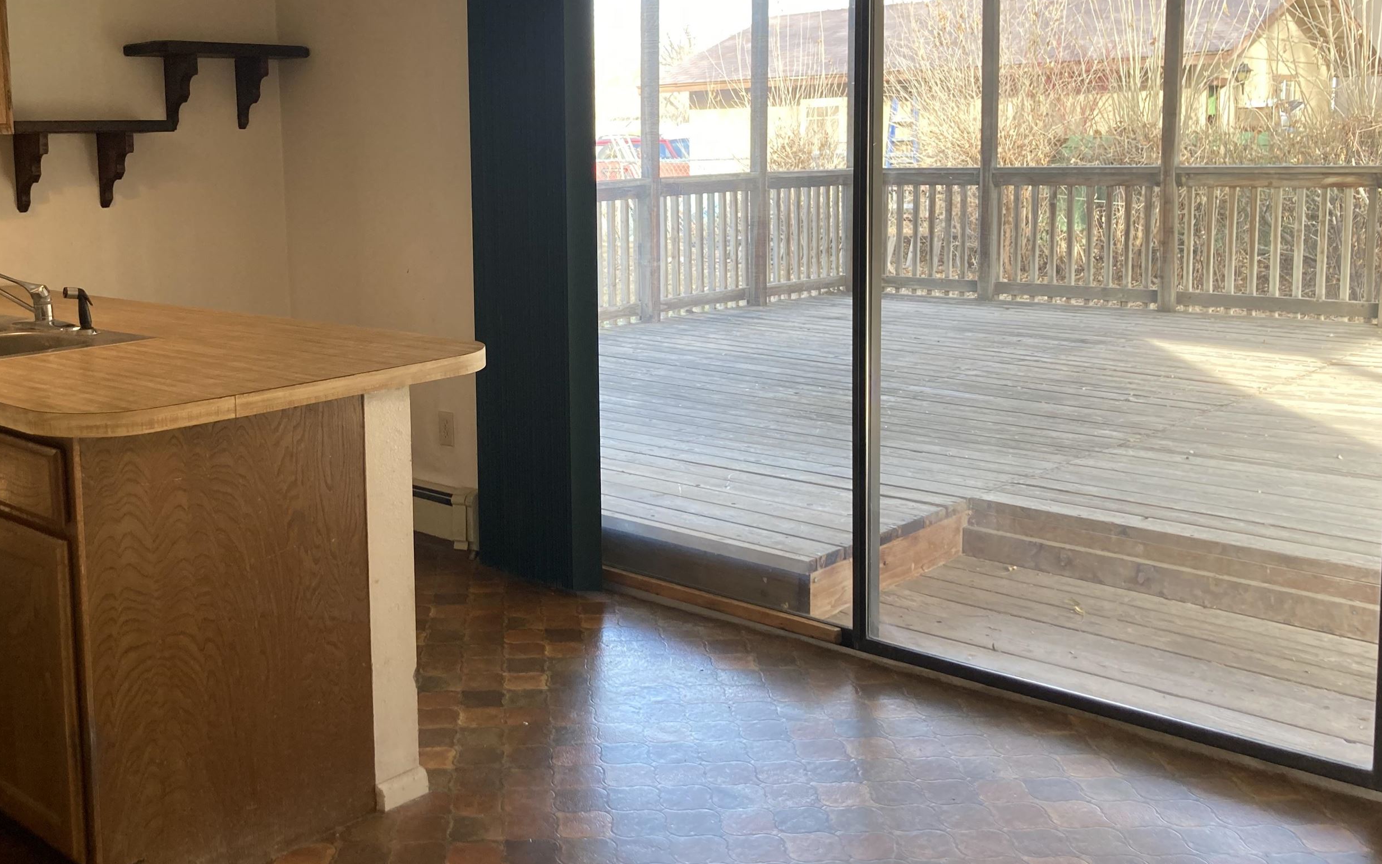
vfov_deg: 34.3
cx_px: 527
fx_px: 1394
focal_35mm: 37
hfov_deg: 52.2
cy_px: 327
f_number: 1.8
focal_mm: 3.99
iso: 64
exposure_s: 1/60
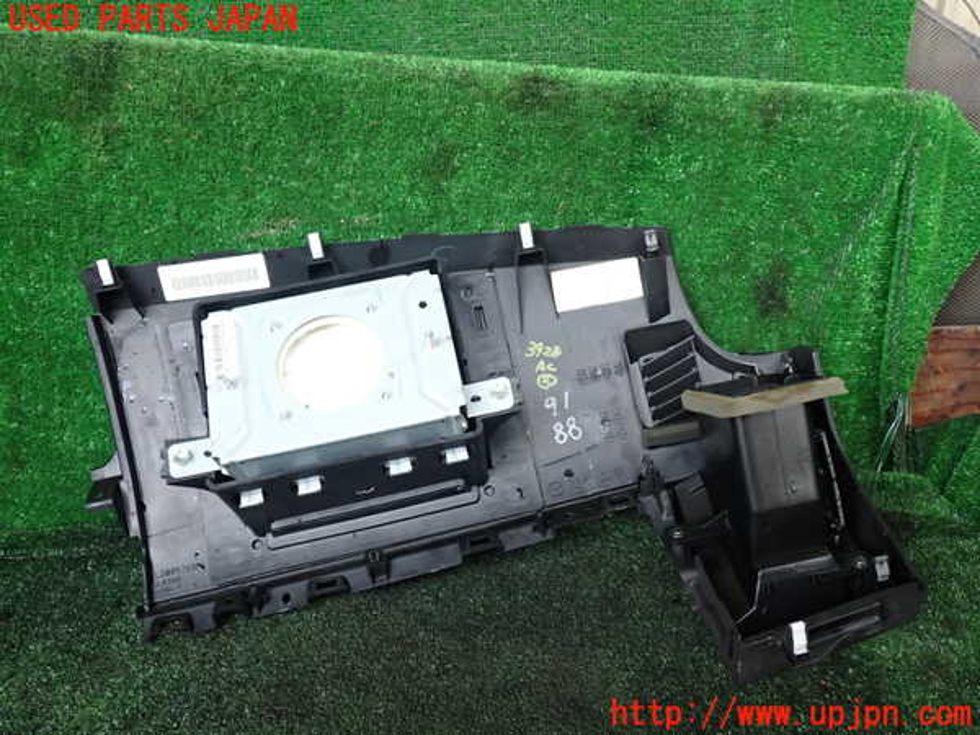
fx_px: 849
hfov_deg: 60.0
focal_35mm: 30
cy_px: 368
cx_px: 490
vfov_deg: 46.8
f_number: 2.3
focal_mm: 5.4
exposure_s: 1/30
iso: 320
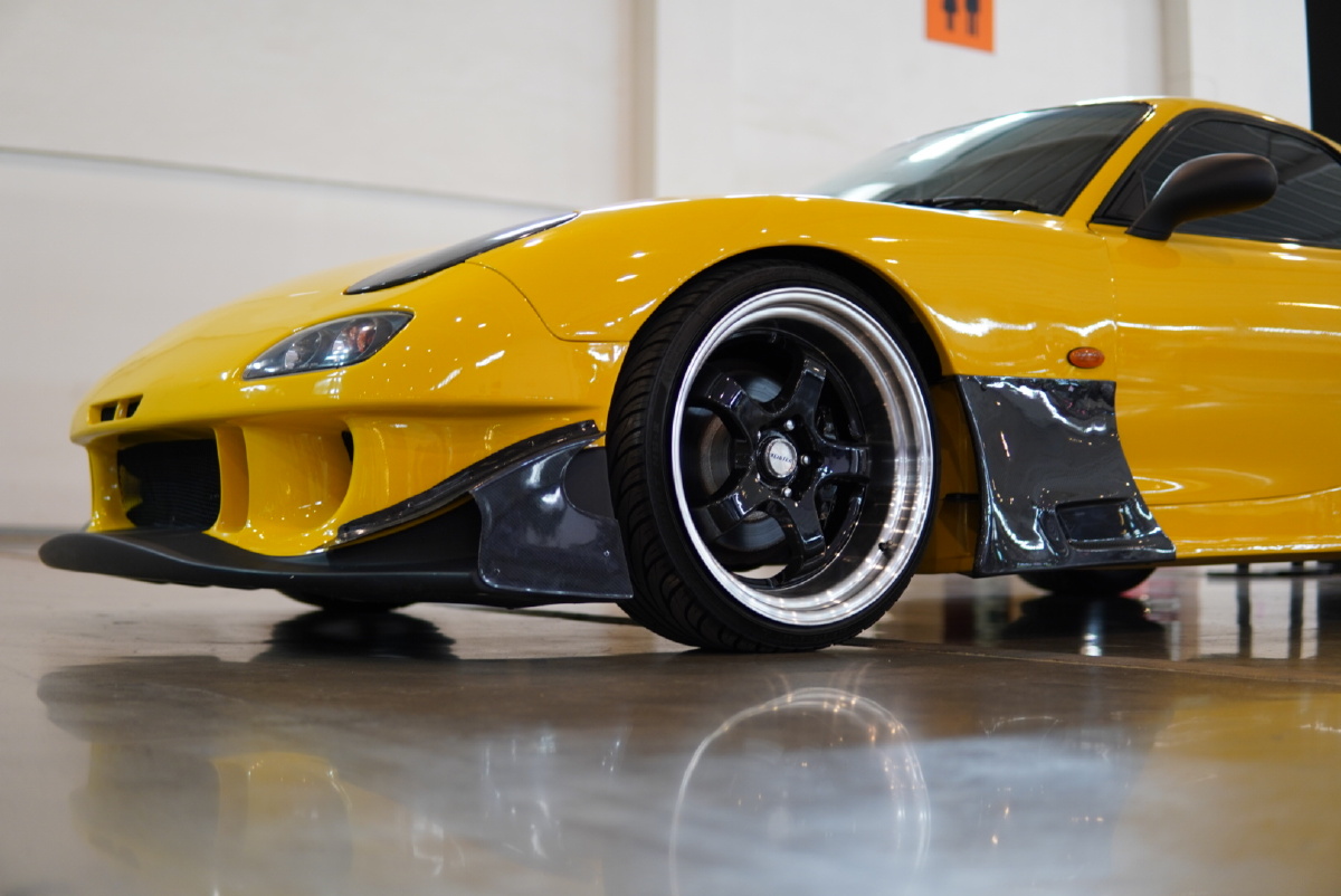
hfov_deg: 43.6
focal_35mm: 45
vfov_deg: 29.9
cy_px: 448
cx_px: 670
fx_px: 1677
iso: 200
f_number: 1.4
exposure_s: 1/50
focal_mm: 30
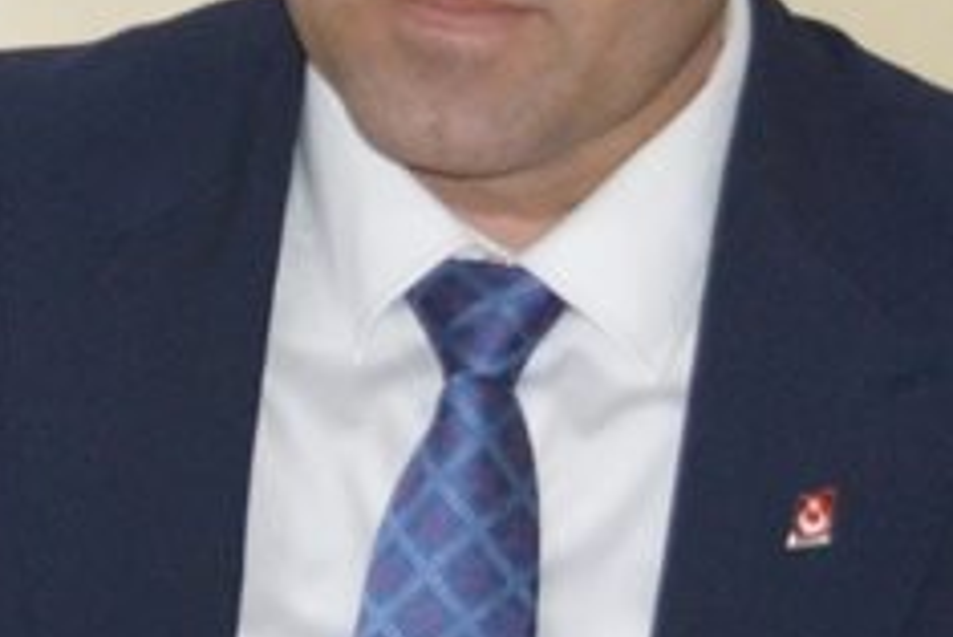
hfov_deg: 5.5
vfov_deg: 3.8
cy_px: 491
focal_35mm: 366
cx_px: -1200
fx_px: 9694
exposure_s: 1/60
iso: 1250
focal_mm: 42
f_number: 5
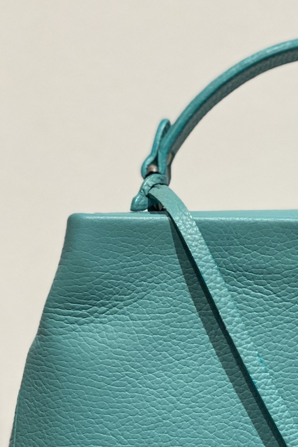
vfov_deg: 17.4
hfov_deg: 11.5
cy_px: 324
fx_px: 1452
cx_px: 327
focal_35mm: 117
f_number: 2
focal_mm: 6
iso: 125
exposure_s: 1/100
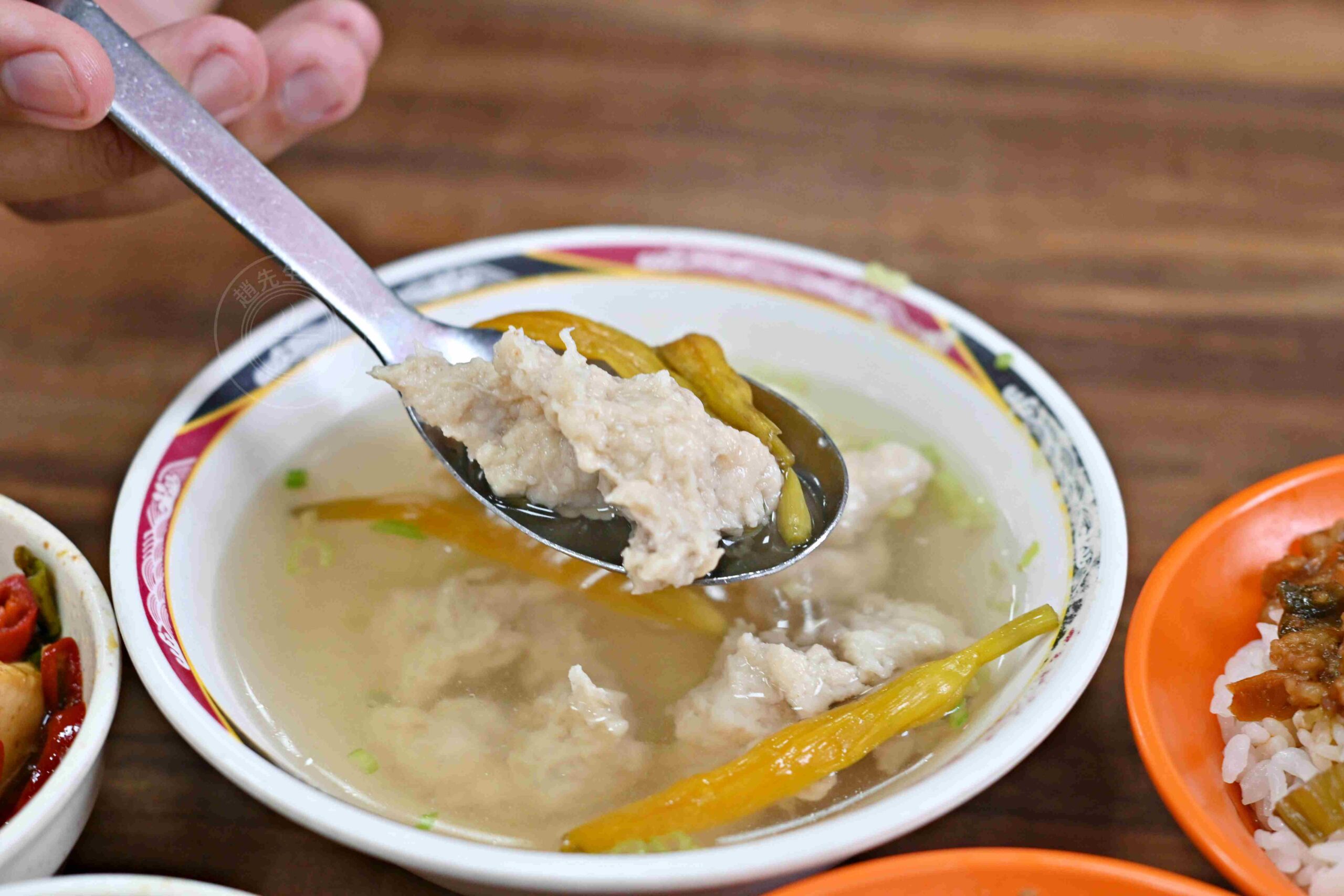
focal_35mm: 75
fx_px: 2800
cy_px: 448
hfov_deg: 27.0
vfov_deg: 18.2
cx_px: 672
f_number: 3.2
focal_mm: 50
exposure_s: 1/200
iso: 500
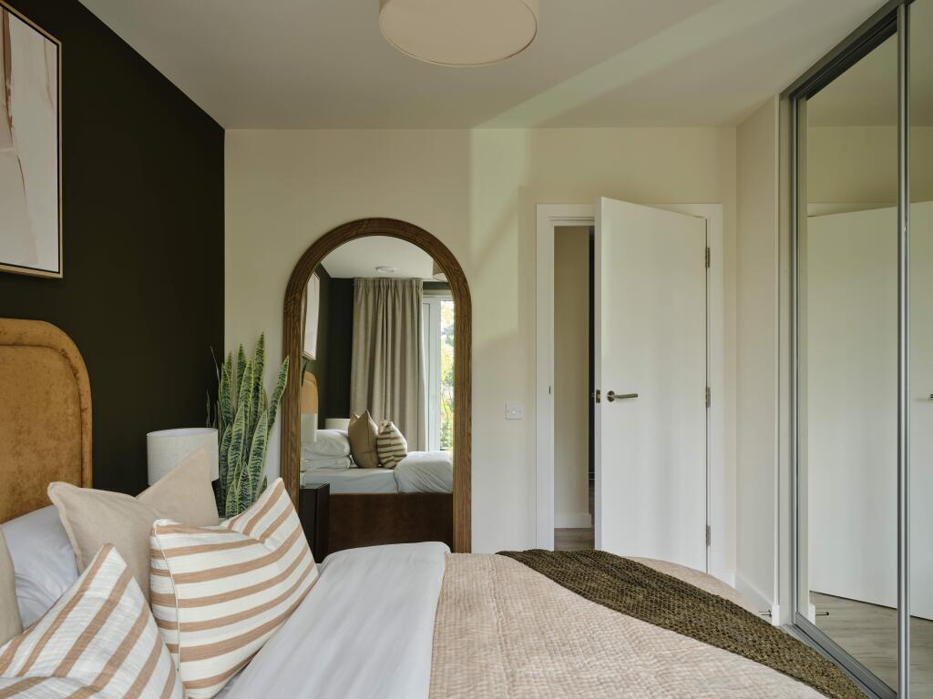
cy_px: 350
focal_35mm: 23
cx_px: 466
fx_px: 620
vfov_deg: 58.9
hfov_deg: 73.9
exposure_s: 10
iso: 400
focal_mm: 29.5
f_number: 13
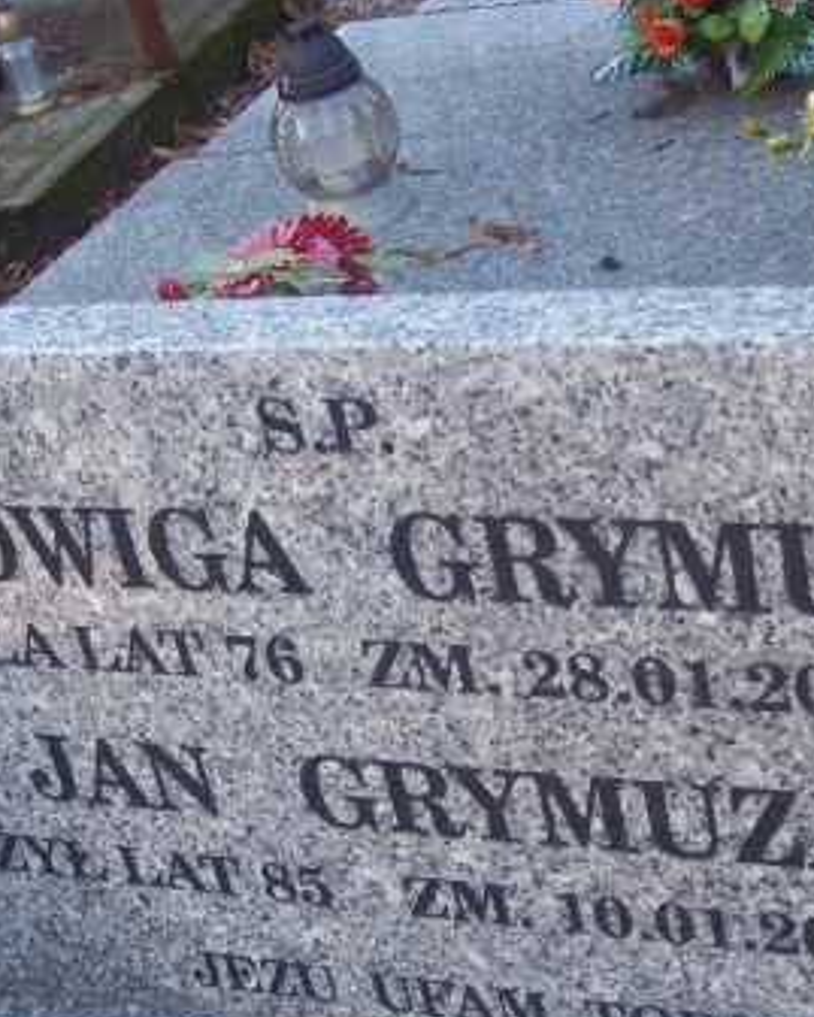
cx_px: 517
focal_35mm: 67
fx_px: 2017
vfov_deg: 28.3
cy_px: 575
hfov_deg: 22.8
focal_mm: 6
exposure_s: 1/155
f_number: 2.7
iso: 200
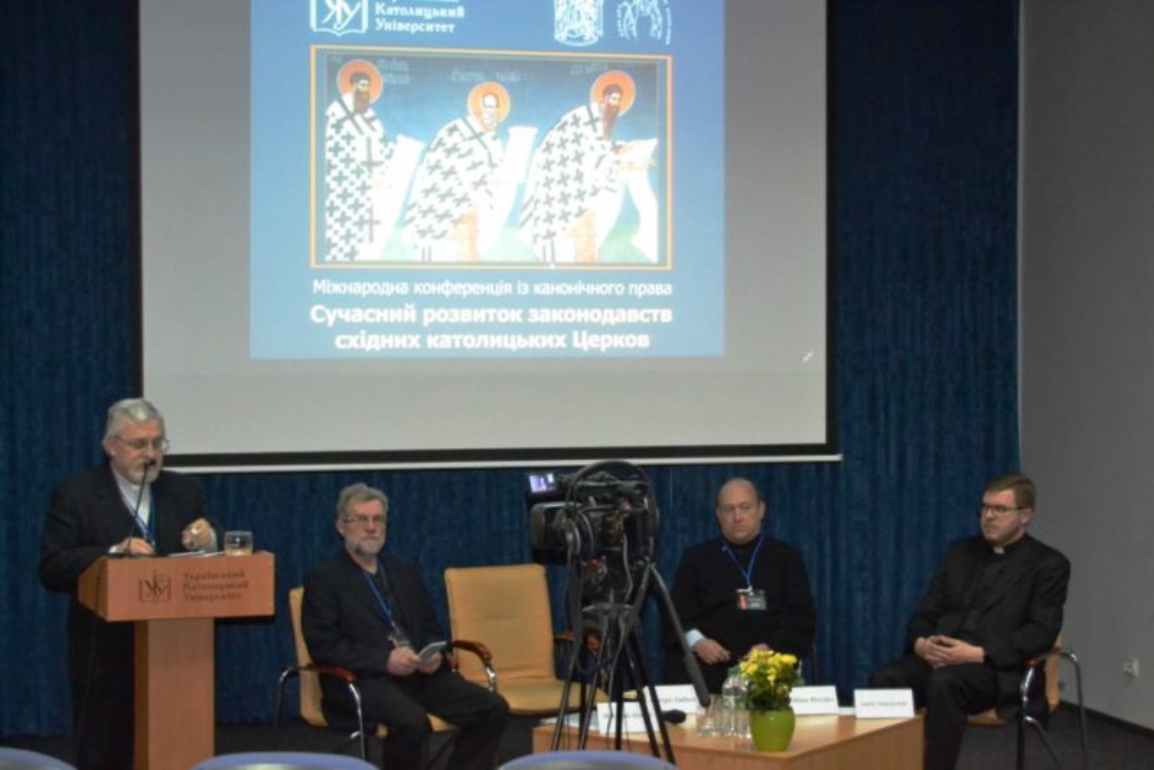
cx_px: 577
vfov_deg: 20.2
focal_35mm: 68
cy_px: 385
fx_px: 2164
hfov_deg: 29.9
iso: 3200
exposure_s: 1/60
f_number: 5.3
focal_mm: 45
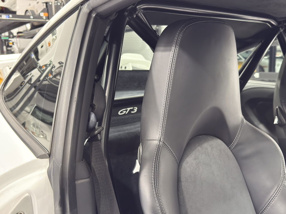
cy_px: 107
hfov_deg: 52.6
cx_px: 143
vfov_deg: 40.7
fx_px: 289
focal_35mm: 35
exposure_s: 1/40
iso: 200
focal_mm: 6.76
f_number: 1.78
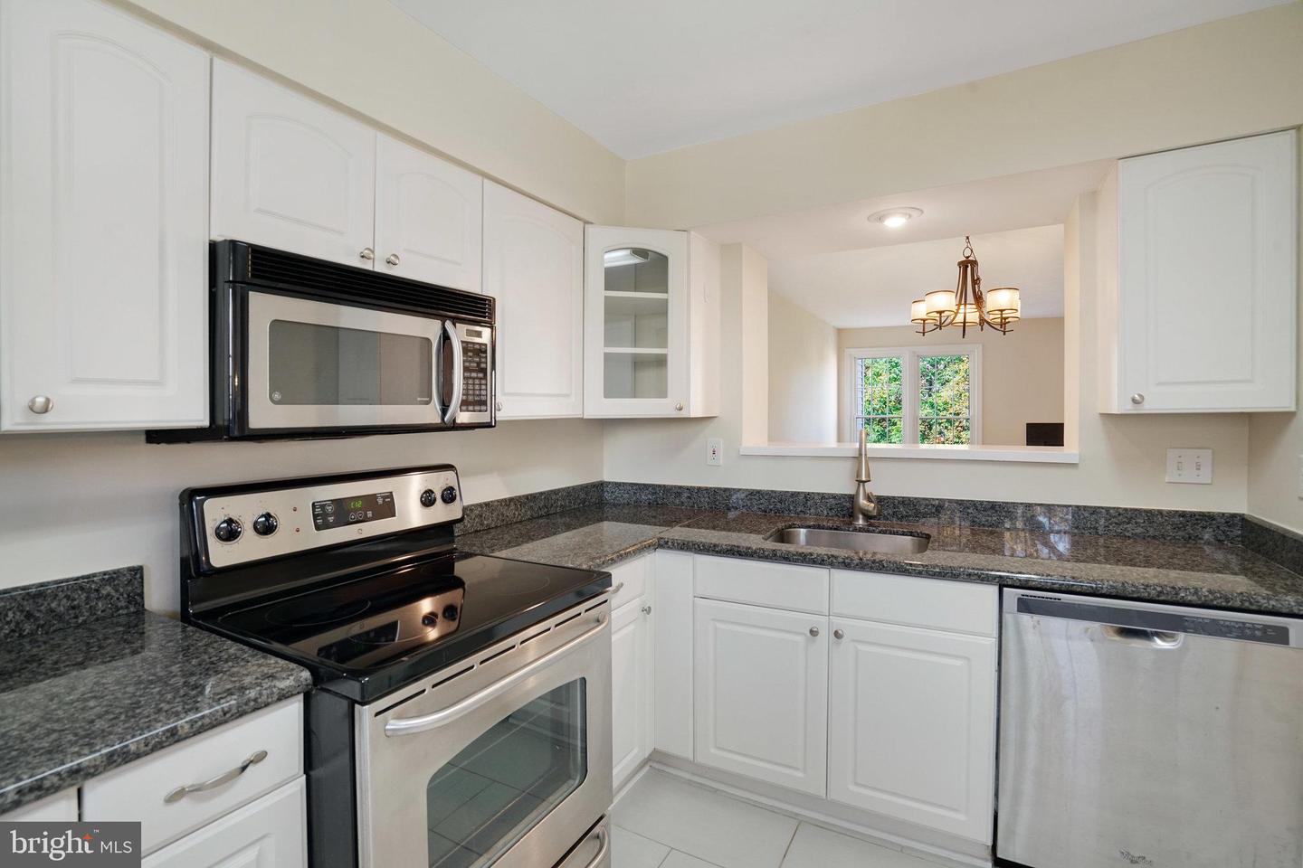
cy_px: 434
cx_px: 652
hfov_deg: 96.7
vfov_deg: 73.7
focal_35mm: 16
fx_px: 579
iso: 1250
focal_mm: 16
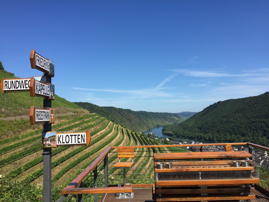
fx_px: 225
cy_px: 101
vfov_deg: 48.2
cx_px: 134
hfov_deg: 61.7
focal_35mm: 29
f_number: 2.2
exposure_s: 1/2198
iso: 32
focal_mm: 4.15
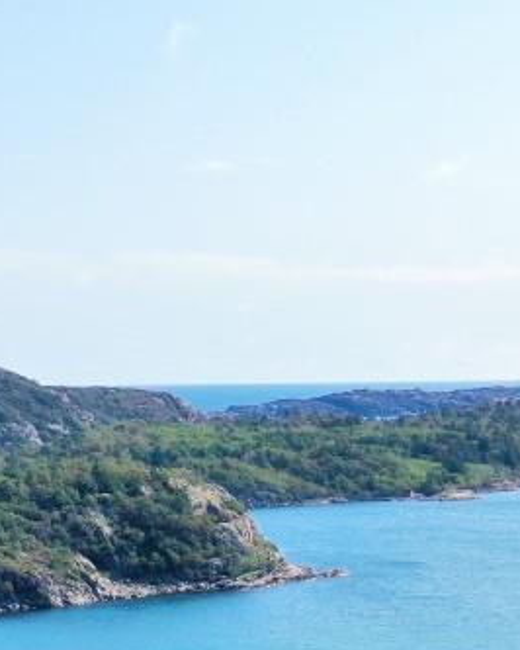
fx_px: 1557
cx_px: 989
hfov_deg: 15.7
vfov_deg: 22.7
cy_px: 635
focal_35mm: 81
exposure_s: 1/500
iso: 100
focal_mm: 10.26
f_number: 5.6
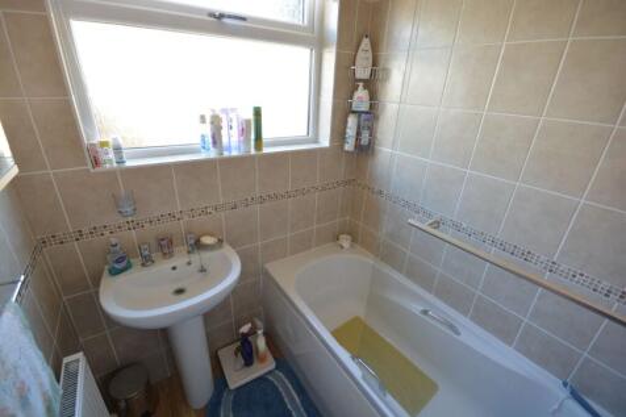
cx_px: 313
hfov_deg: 100.4
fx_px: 261
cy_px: 208
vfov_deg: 77.3
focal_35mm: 15
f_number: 8
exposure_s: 1/20
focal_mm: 10
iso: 400
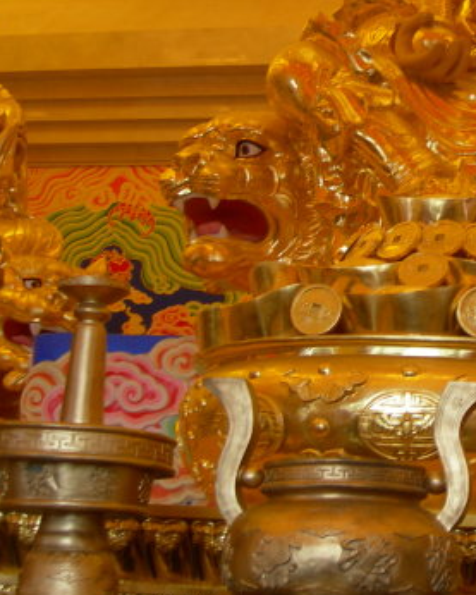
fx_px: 1303
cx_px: 524
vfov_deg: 25.5
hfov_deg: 19.8
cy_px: 183
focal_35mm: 74
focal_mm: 7.8
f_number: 2.8
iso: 50
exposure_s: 1/7.7
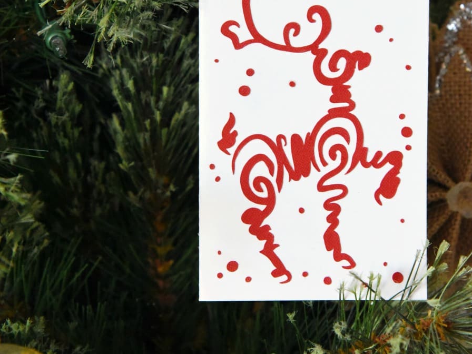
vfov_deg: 12.0
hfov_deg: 16.0
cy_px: 153
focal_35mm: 123
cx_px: 237
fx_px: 1677
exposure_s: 1/100
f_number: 7.1
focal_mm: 85
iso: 12800
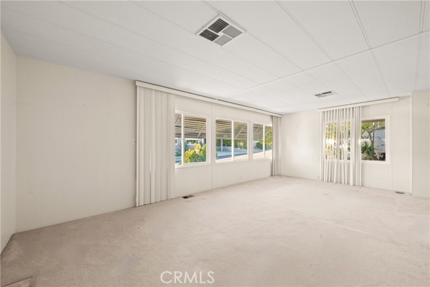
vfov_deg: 81.2
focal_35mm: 14
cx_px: 215
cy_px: 144
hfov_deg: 104.2
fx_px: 167
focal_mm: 14
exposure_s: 1/25
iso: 1000
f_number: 8
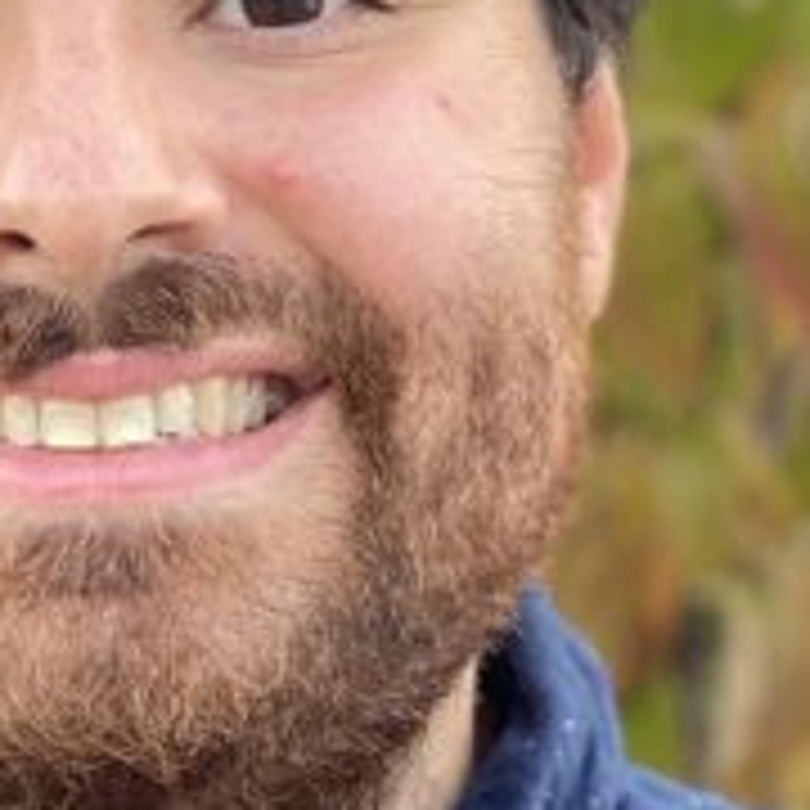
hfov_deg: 6.7
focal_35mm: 262
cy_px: 828
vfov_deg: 6.7
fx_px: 6936
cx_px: -18
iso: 20
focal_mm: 6
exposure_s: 1/122
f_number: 2
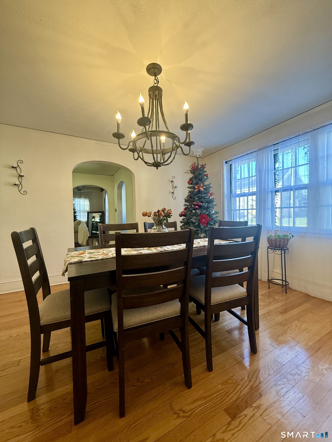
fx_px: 179
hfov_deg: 85.7
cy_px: 221
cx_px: 166
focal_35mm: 14
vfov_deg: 102.1
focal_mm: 2.22
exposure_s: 1/60
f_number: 2.2
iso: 200
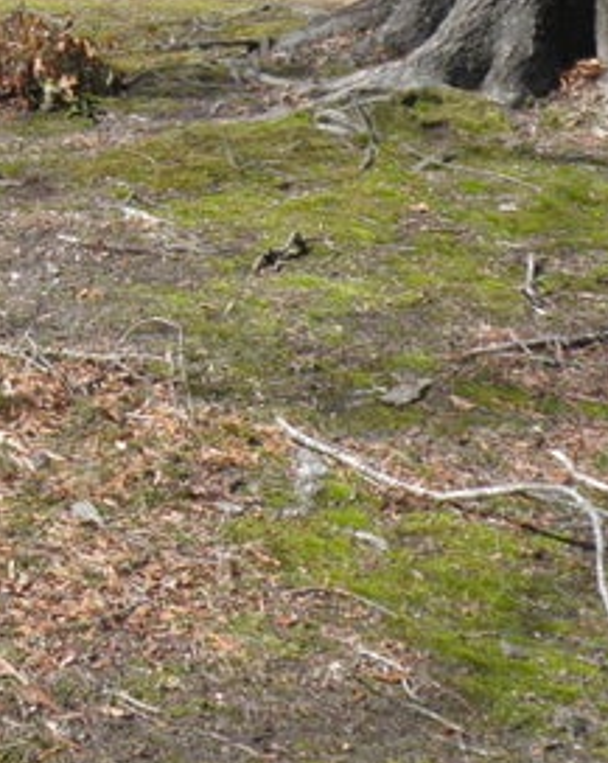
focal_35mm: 92
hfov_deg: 14.7
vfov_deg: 20.0
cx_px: -469
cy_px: -59
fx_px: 2073
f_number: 5.9
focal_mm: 5.5
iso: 50
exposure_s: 1/125
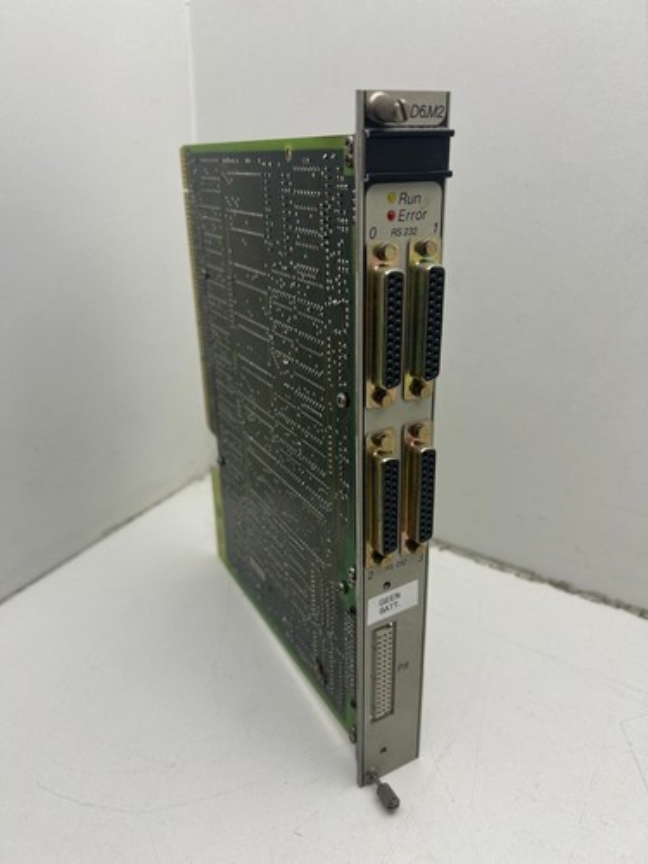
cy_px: 432
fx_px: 649
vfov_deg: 67.3
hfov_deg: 53.1
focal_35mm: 26
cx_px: 324
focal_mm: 5.7
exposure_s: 1/572
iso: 50
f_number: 1.5
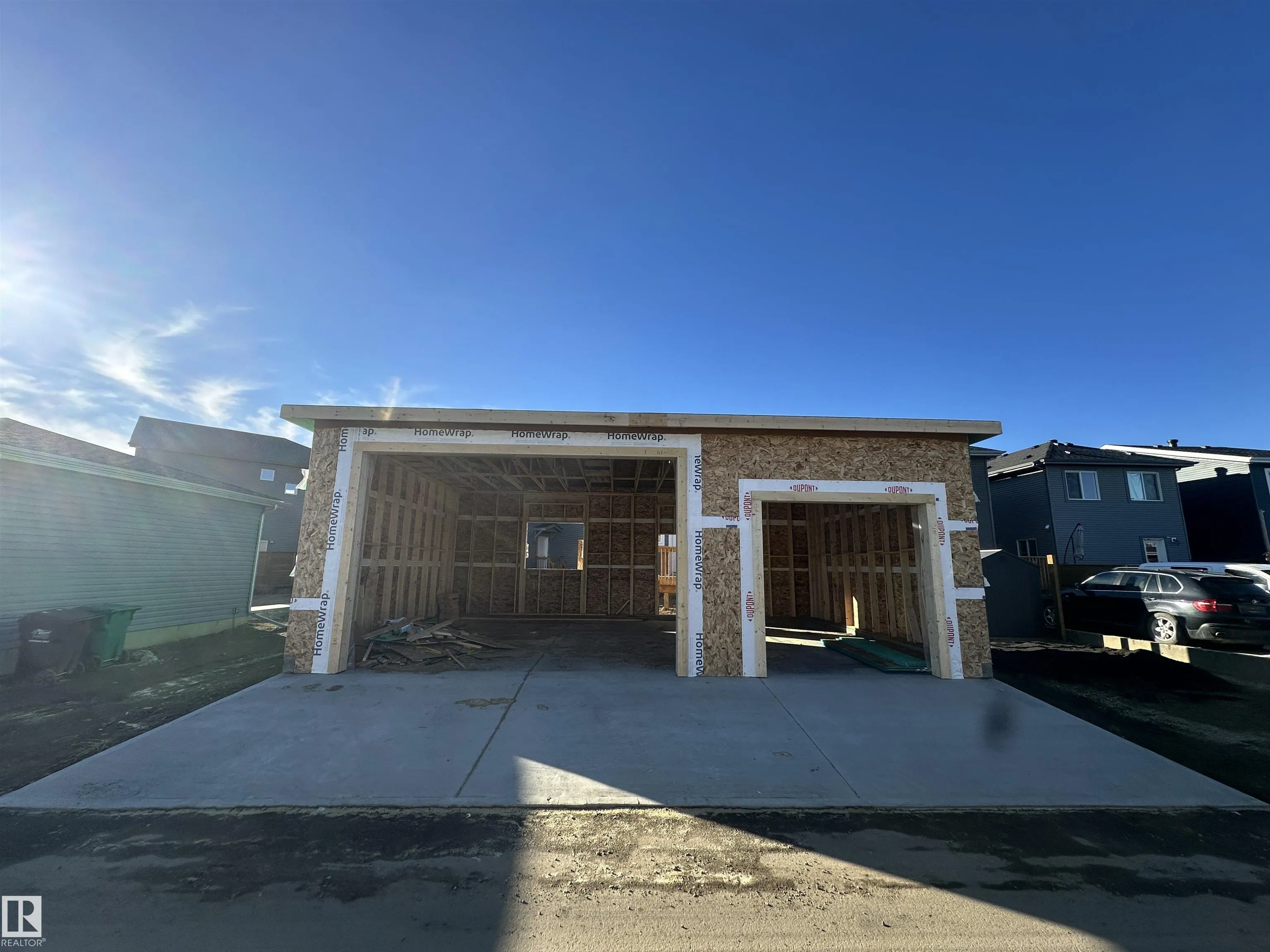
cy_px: 476
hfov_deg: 102.1
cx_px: 635
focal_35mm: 14
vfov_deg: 85.7
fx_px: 514
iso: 50
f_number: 2.2
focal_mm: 2.22
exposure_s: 1/1715
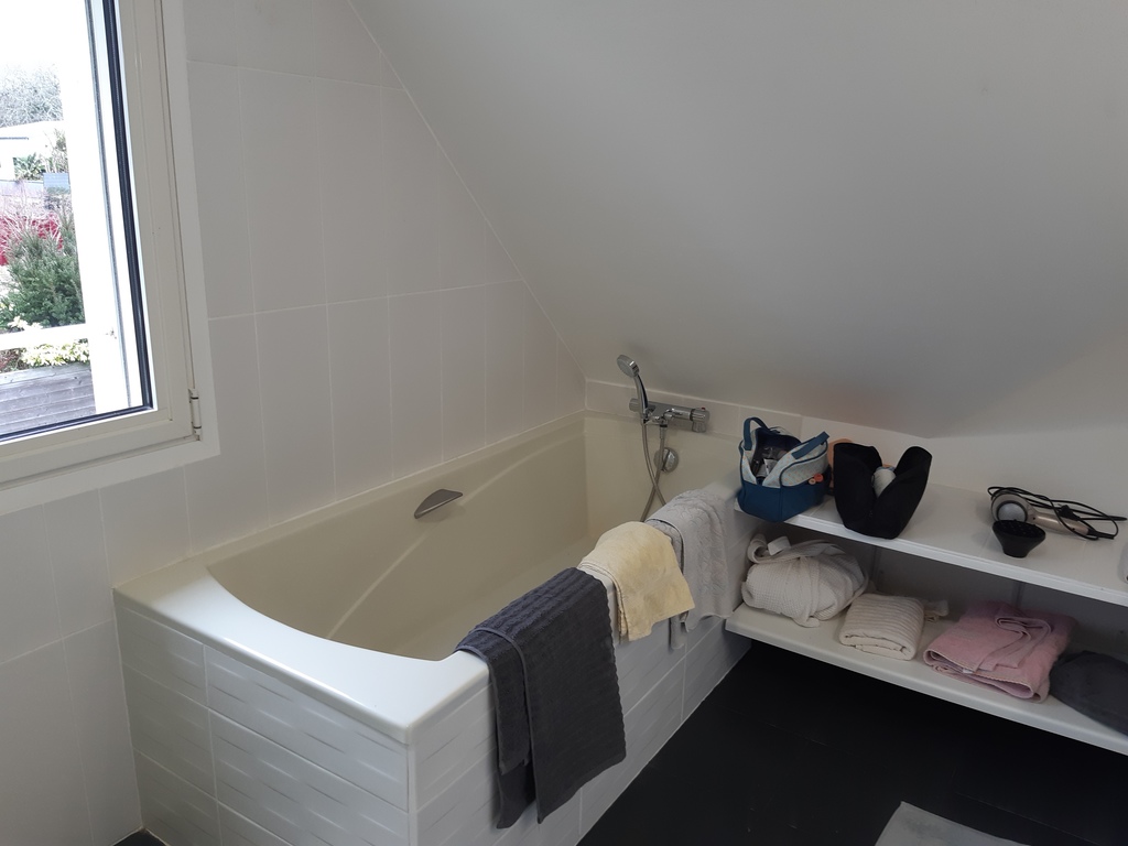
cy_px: 423
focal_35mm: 26
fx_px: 847
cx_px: 564
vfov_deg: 53.1
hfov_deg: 67.3
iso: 64
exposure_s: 1/50
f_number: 1.7
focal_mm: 3.92
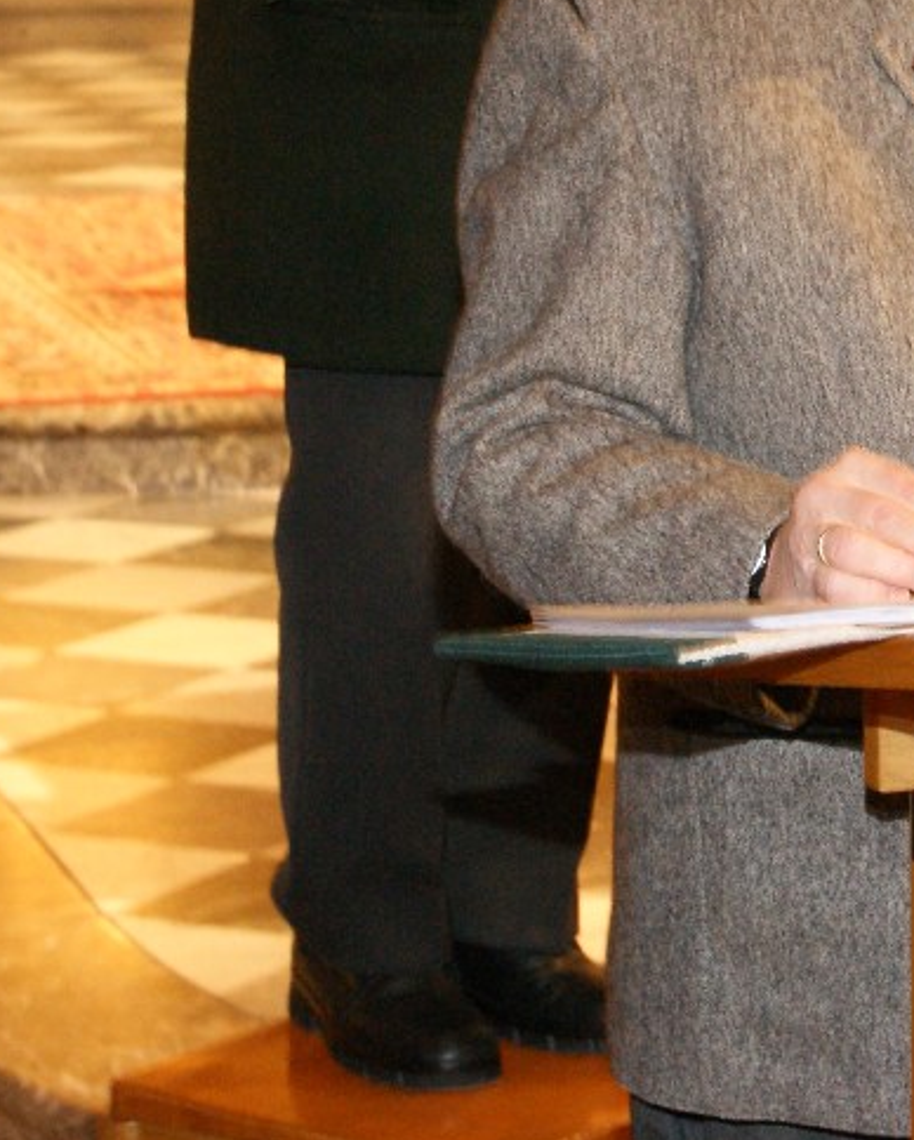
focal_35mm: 152
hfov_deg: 10.0
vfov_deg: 12.5
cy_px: 28
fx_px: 5148
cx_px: 1133
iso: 800
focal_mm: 35
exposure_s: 1/5
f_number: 5.6
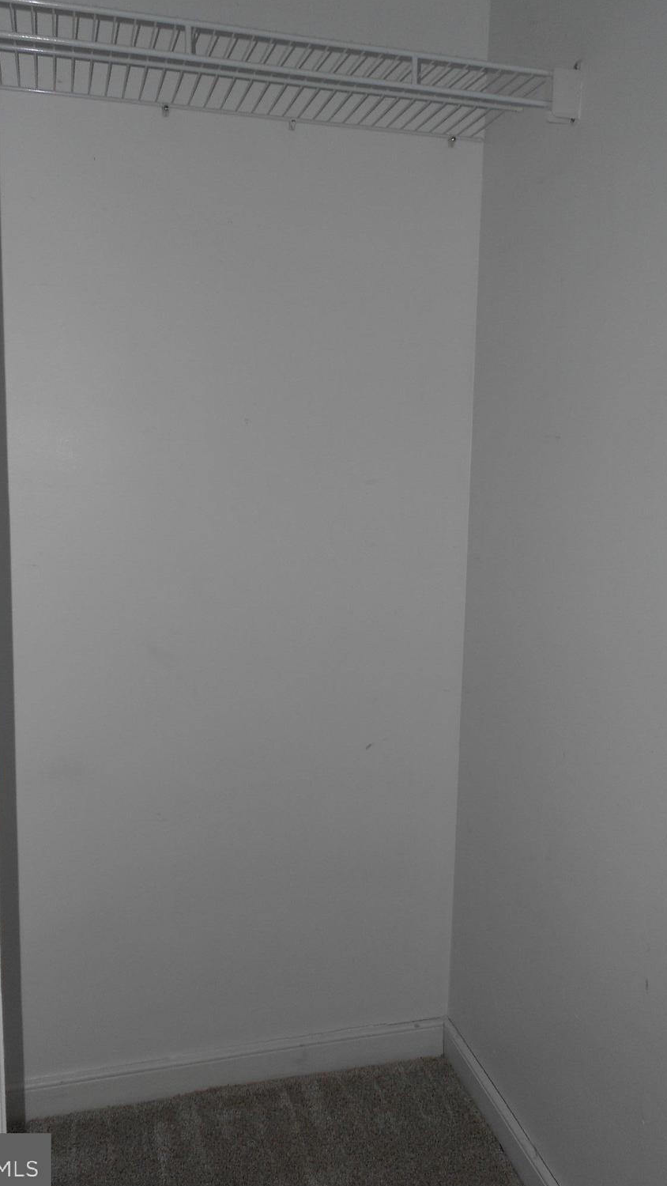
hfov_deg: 40.2
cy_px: 591
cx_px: 309
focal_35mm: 29
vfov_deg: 66.1
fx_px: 912
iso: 80
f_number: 3.2
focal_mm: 4.6
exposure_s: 1/25
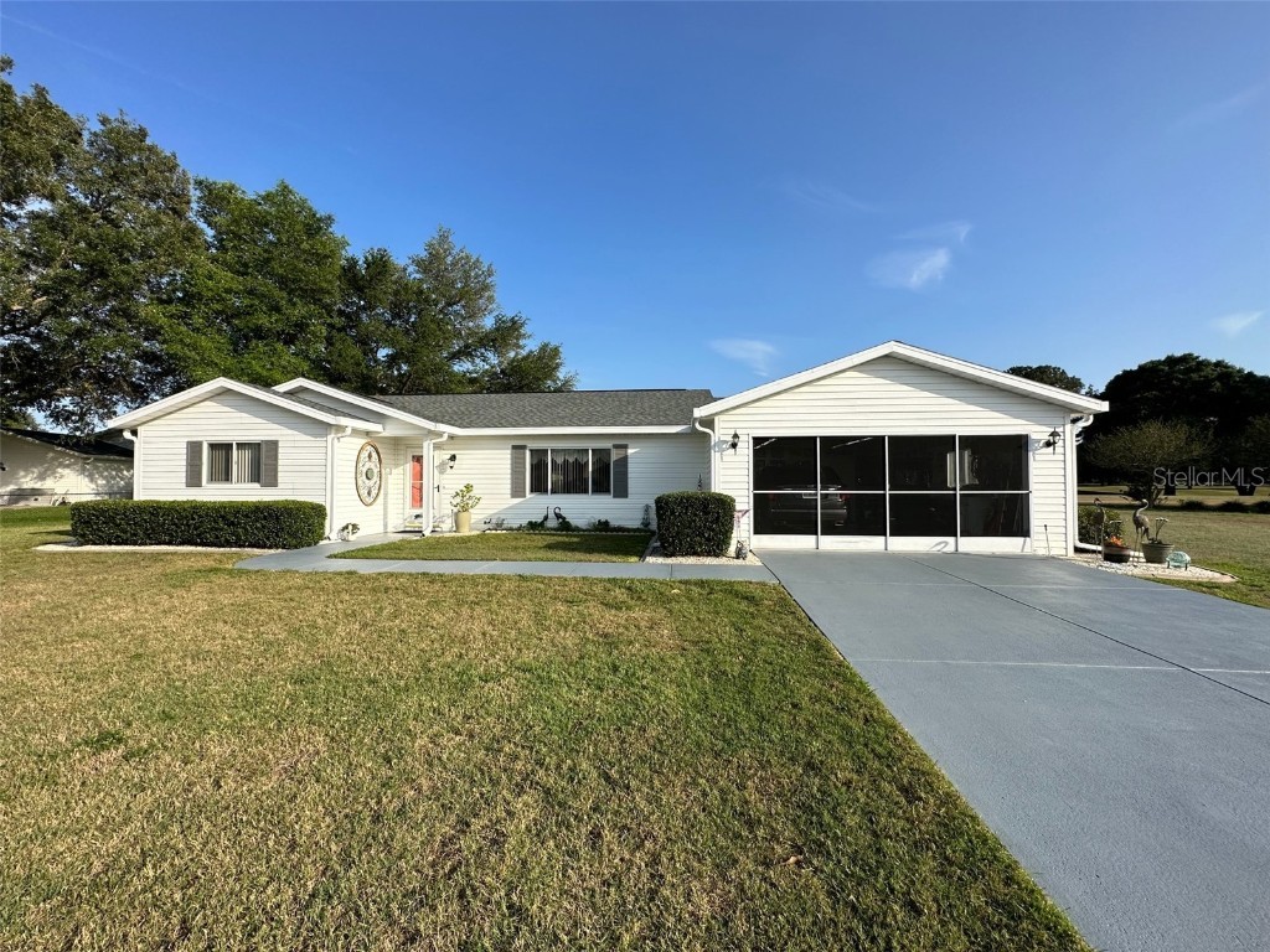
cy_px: 476
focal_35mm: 14
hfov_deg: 102.1
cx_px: 635
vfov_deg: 85.7
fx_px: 514
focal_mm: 2.22
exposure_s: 1/1825
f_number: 2.2
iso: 50
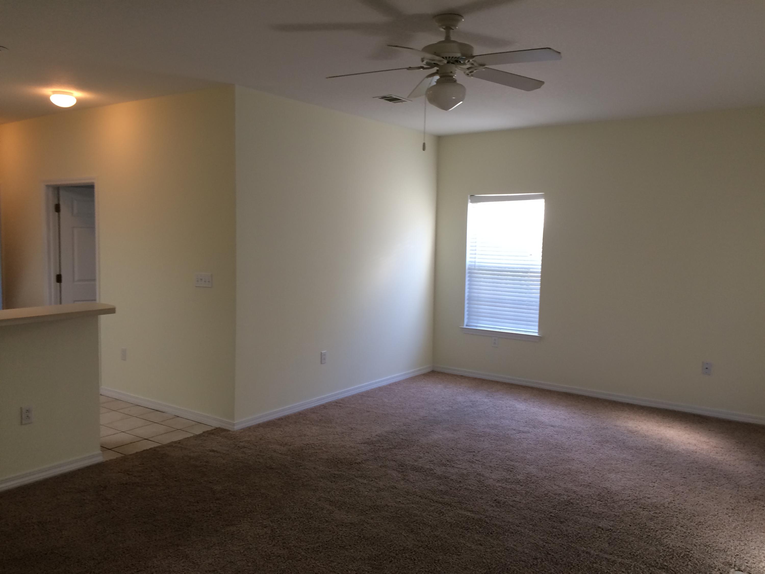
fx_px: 641
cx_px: 382
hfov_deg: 61.7
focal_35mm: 29
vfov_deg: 48.2
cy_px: 287
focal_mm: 4.15
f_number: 2.2
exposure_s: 1/30
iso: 50
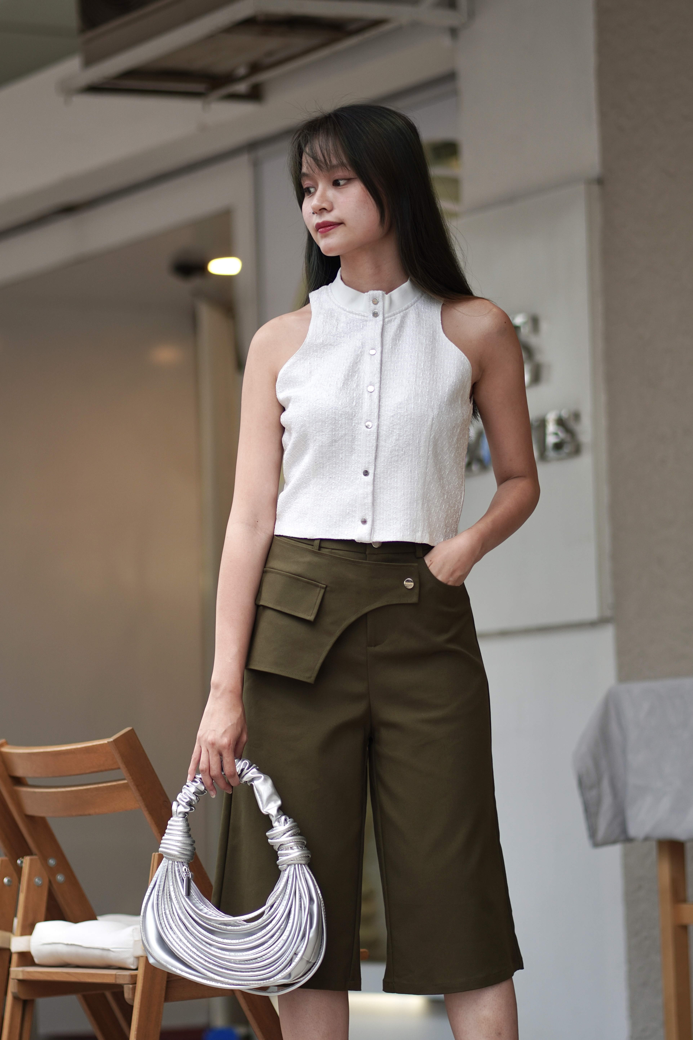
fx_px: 3681
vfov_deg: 16.1
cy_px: 520
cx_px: 346
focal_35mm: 128
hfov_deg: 10.8
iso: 100
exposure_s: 1/320
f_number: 1.8
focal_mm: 85
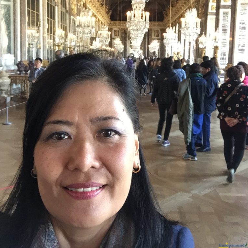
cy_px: 83
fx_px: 300
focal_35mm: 37
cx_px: 124
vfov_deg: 44.3
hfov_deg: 44.9
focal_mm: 2.65
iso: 160
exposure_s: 1/33
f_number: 2.2
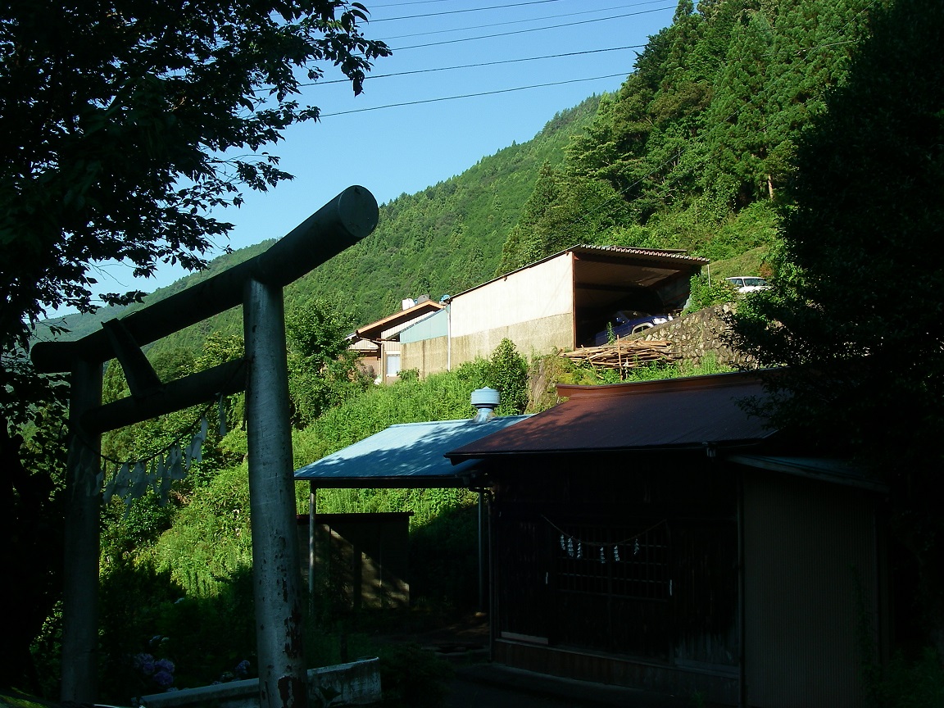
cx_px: 472
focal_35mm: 38
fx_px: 1036
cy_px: 354
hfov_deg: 49.0
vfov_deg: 37.7
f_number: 6.6
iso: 64
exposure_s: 1/100
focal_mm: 6.3
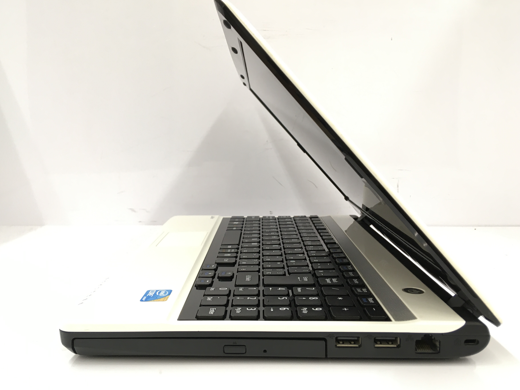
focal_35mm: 32
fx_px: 481
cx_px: 251
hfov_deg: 56.8
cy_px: 180
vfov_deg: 44.1
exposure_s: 1/30
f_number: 2.2
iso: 64
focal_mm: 4.15
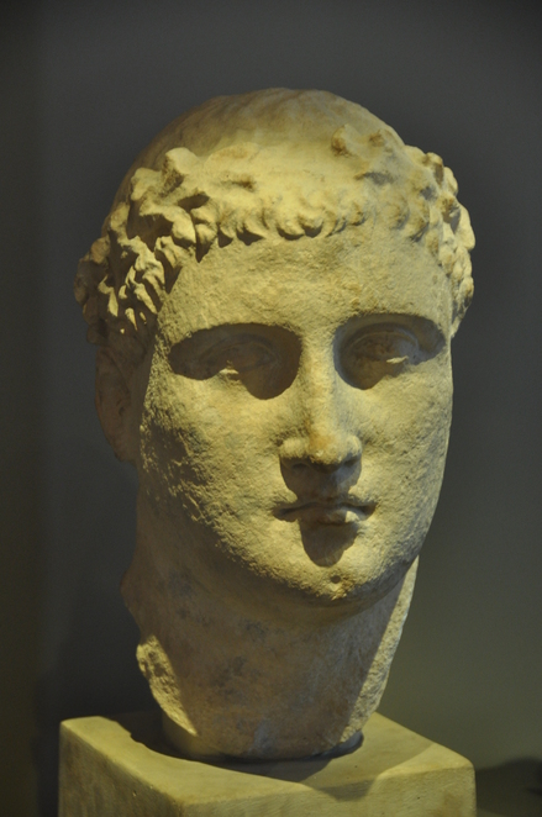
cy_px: 408
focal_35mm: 135
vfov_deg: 15.2
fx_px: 3060
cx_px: 271
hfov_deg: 10.1
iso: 800
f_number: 5.3
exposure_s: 1/15
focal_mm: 90
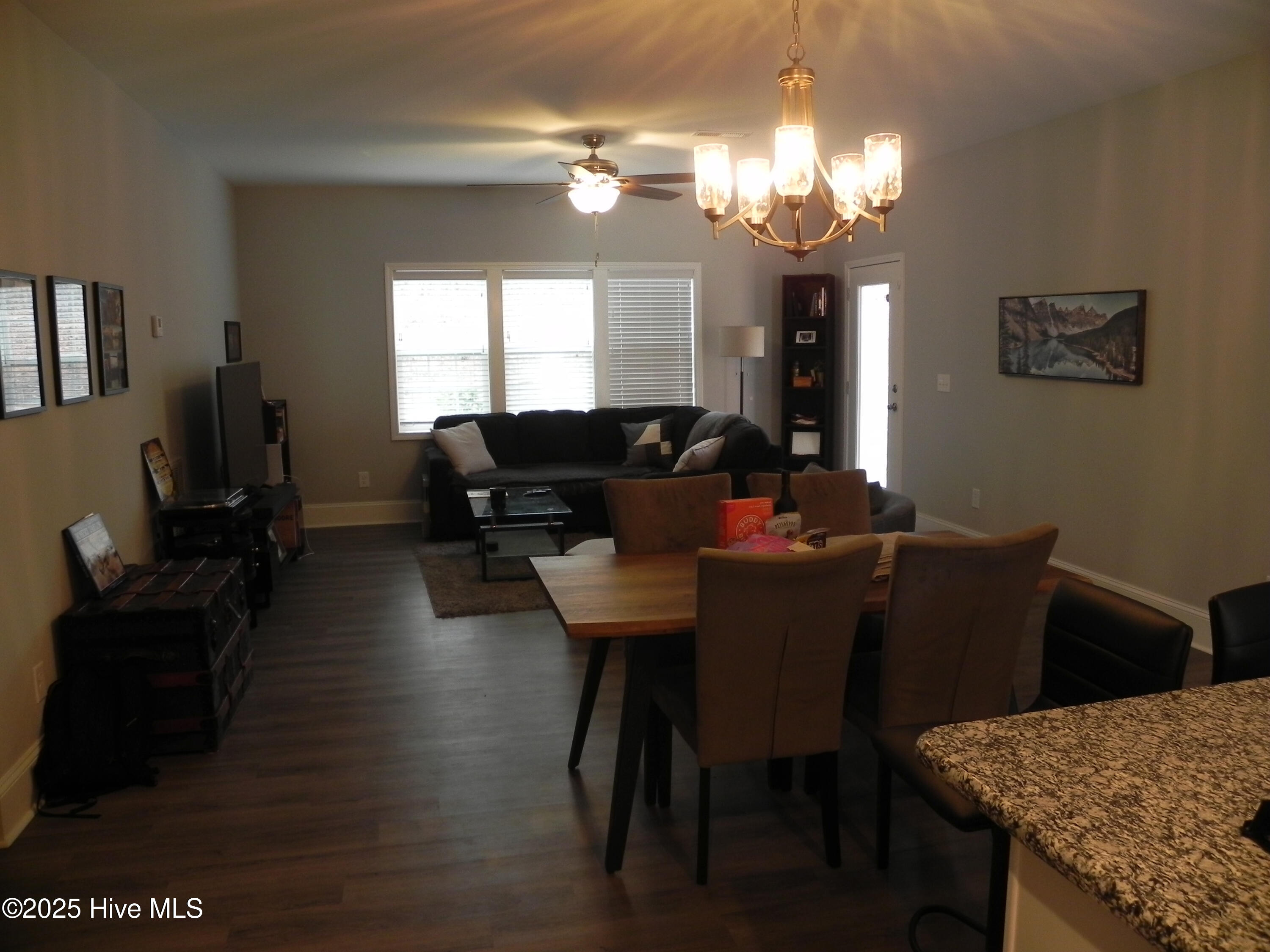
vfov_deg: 53.1
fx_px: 954
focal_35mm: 26
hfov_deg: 67.3
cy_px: 476
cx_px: 635
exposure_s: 1/33.1
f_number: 2.8
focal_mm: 4.6
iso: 160
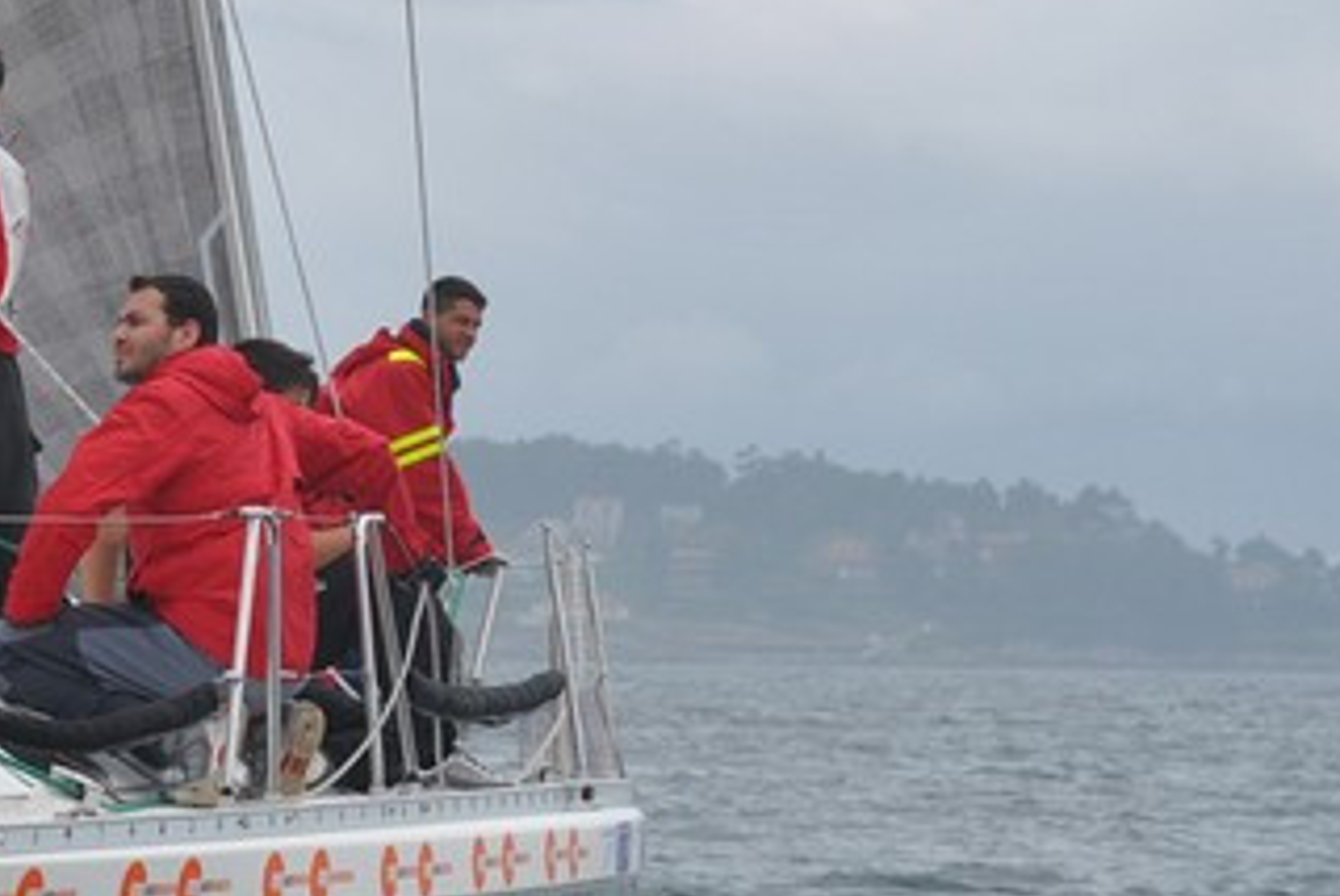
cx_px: -109
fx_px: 10059
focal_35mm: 270
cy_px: 561
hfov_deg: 7.6
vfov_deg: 5.1
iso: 100
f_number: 5.6
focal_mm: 72
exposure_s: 1/500
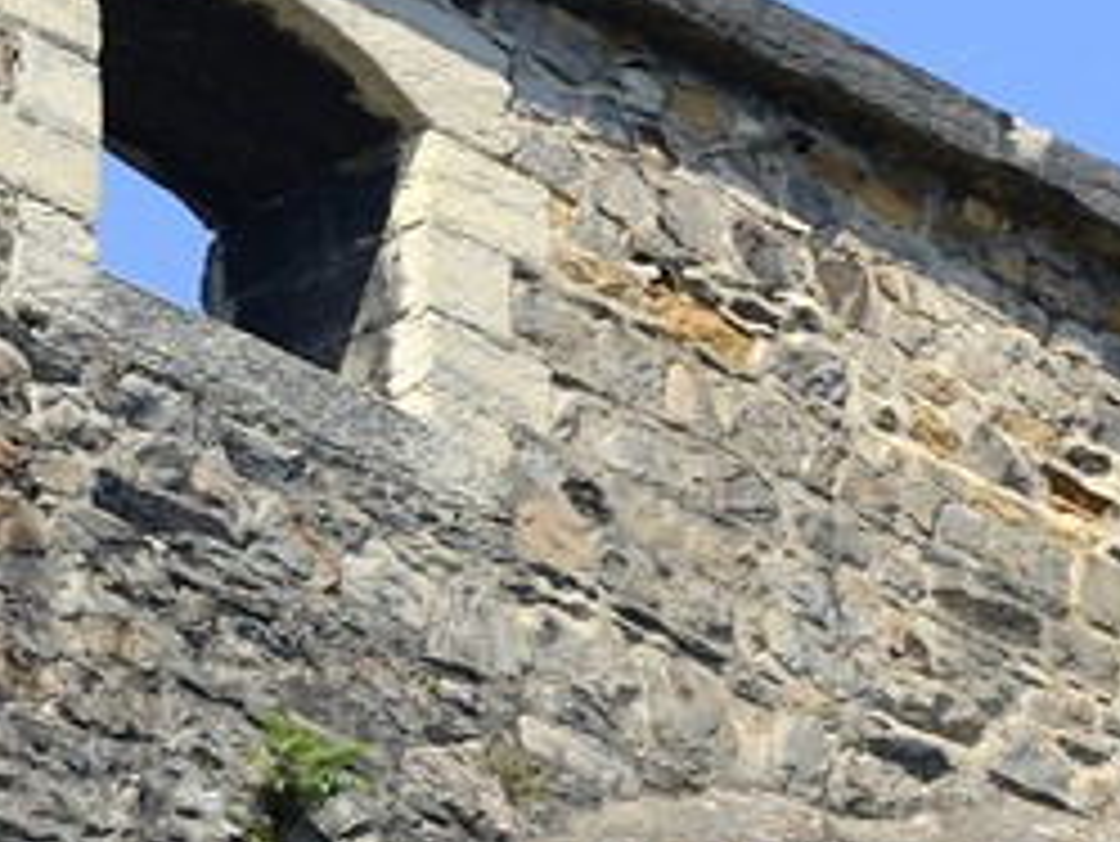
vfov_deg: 1.8
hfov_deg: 2.4
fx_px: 26997
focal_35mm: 834
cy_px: 2242
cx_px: 1887
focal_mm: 135
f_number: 8
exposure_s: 1/400
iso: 200
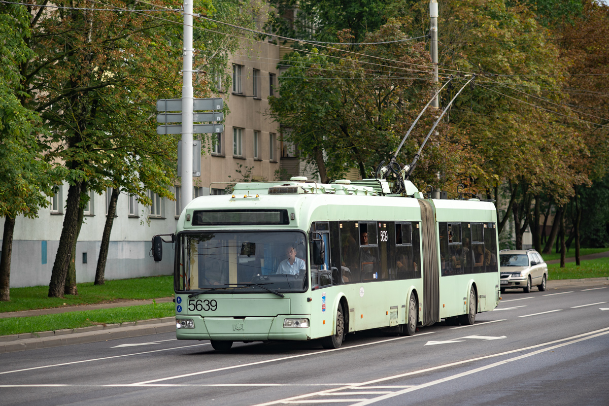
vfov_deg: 9.3
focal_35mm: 148
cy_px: 203
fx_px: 2503
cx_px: 304
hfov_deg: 13.9
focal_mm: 148
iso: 160
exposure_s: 1/500
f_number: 5
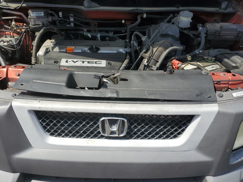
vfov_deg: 42.9
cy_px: 102
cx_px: 113
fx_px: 232
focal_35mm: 33
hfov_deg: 55.3
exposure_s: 1/2000
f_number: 1.5
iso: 50
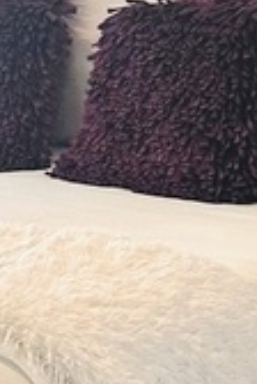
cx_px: -96
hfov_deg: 8.4
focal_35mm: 161
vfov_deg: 12.7
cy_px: 97
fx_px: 1717
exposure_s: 1/60
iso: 200
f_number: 1.78
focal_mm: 6.86
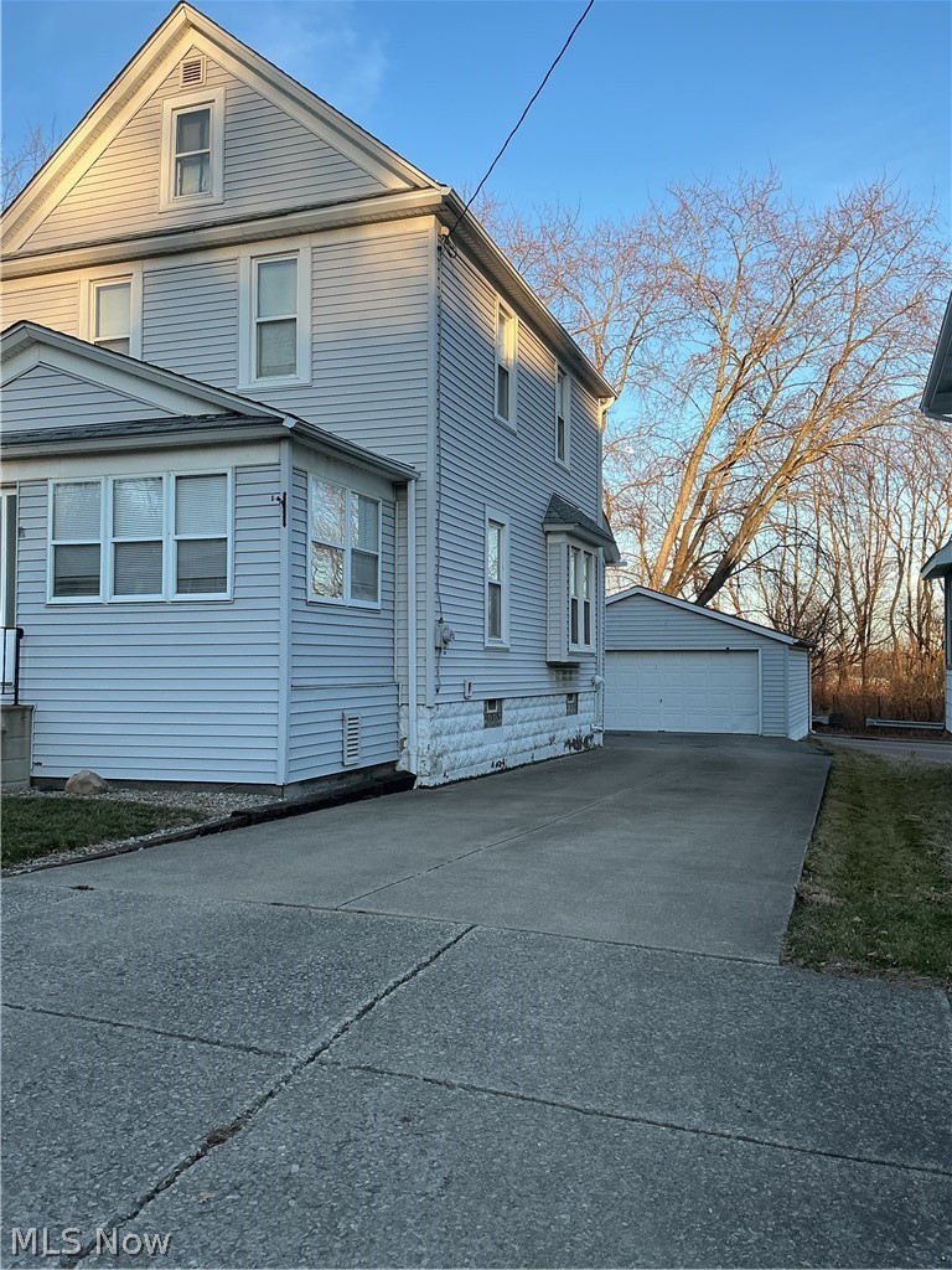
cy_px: 635
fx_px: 1063
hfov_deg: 48.2
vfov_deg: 61.7
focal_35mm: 29
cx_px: 476
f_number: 1.8
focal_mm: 3
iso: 25
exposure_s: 1/450
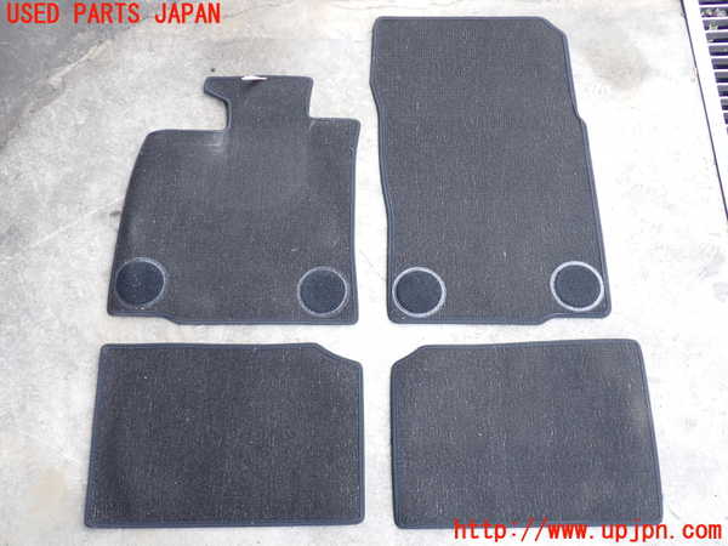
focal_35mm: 32
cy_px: 273
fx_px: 673
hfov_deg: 56.8
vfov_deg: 44.2
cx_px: 364
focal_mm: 5.79
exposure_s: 1/125
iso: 100
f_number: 2.4
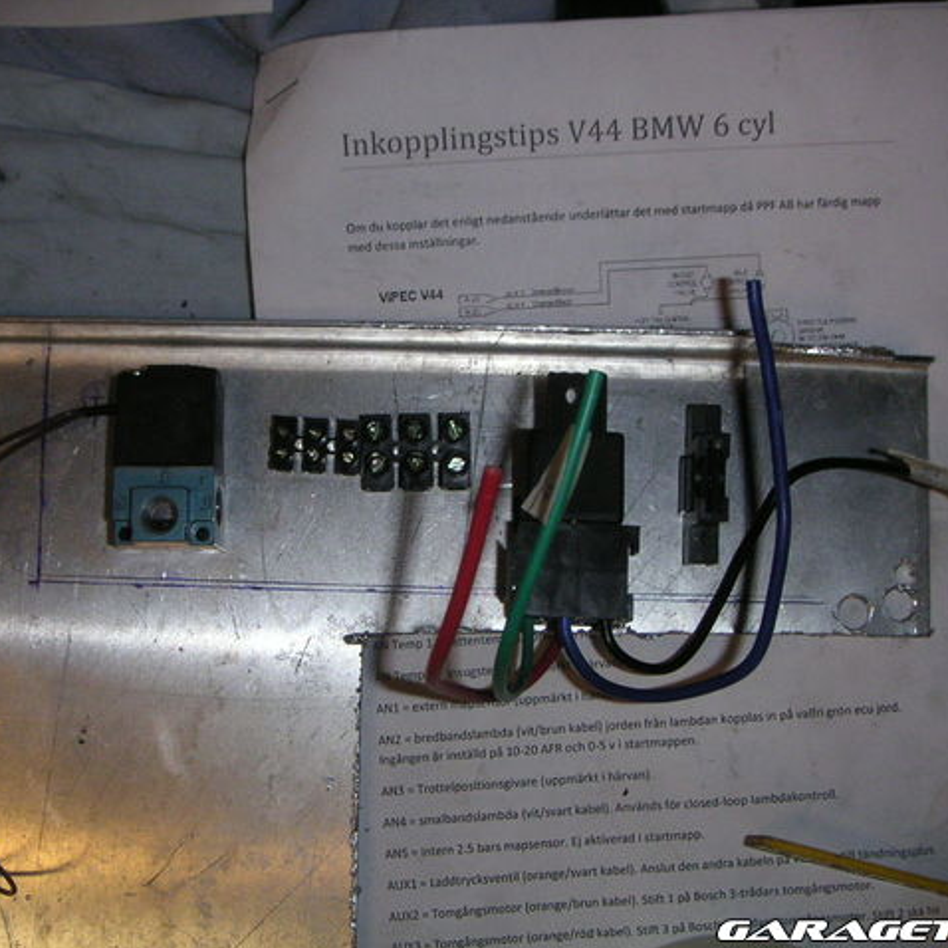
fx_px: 1394
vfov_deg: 37.6
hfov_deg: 37.5
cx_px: 422
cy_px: 474
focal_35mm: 45
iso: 160
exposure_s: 1/45
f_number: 6.7
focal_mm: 6
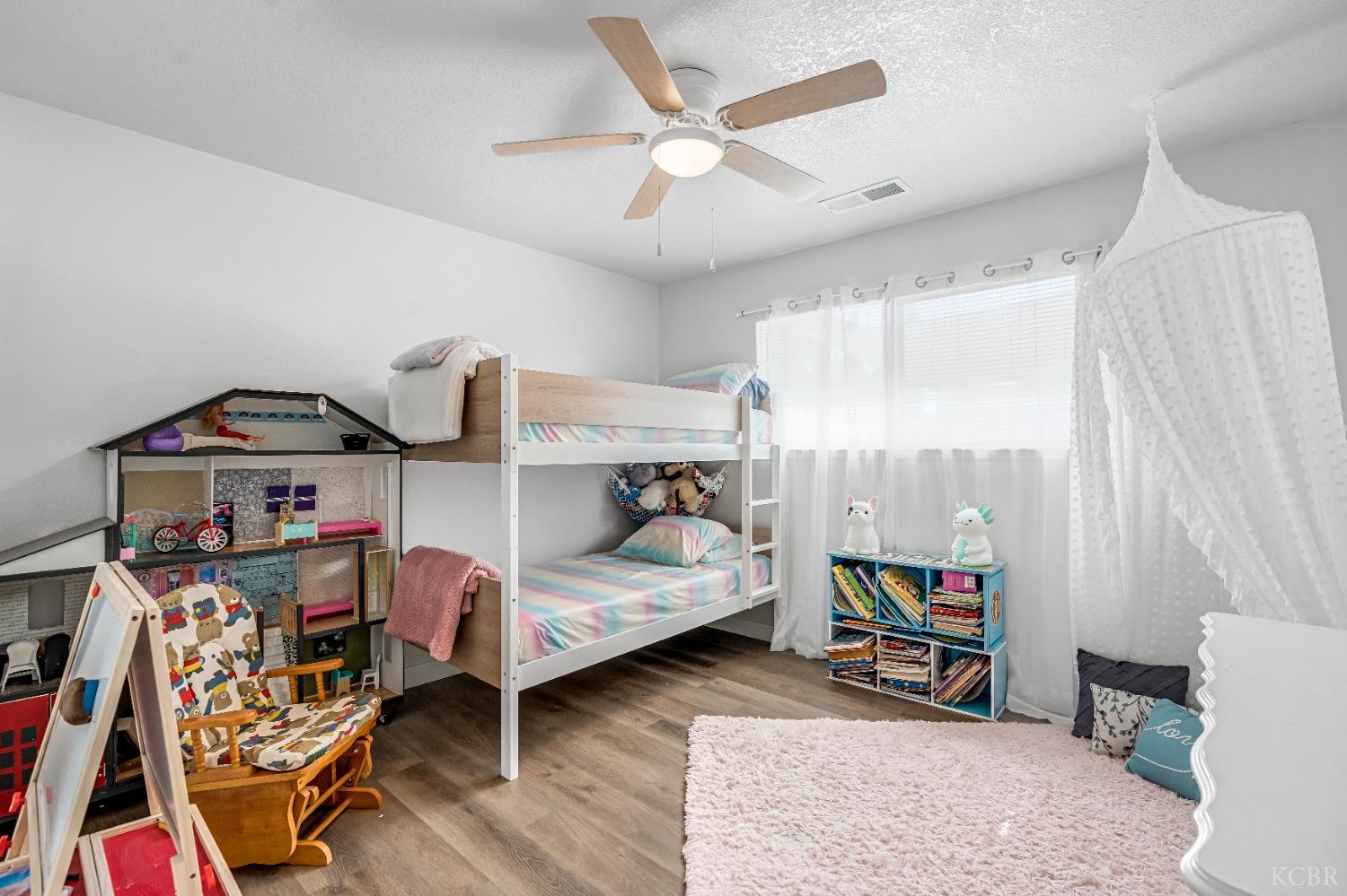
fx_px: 598
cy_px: 448
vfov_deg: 73.7
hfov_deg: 96.8
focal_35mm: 16
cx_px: 674
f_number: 7.1
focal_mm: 16
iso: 640
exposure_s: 1/6
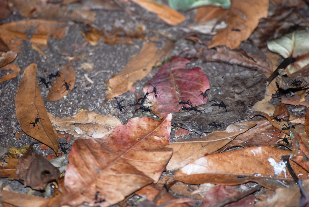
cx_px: 154
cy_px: 104
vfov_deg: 3.8
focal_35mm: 360
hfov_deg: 5.7
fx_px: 3093
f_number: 5.3
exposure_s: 1/160
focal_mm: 240
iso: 400
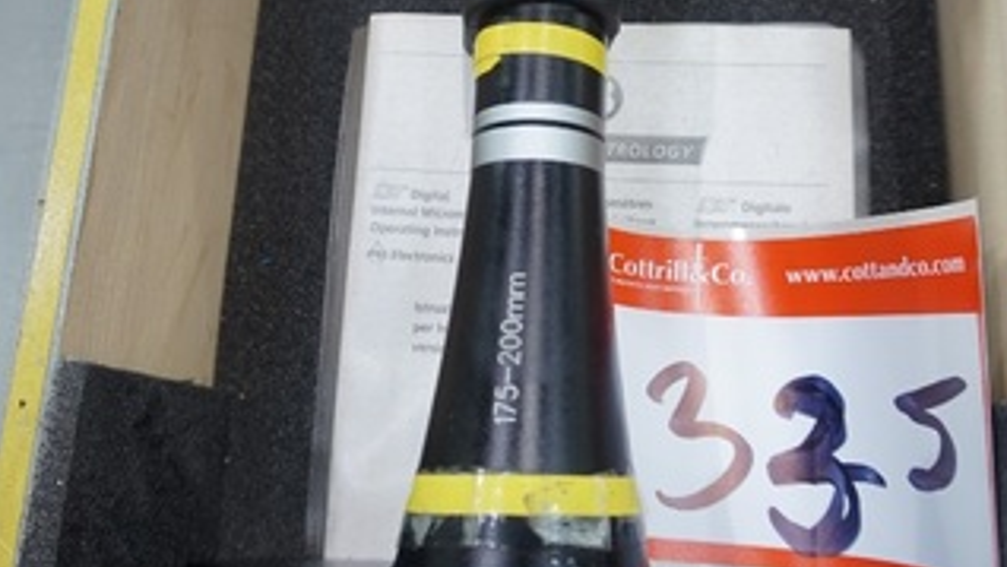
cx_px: 504
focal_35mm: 38
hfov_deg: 52.8
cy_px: 165
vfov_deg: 30.8
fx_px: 1015
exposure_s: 1/60
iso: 500
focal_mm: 16
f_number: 4
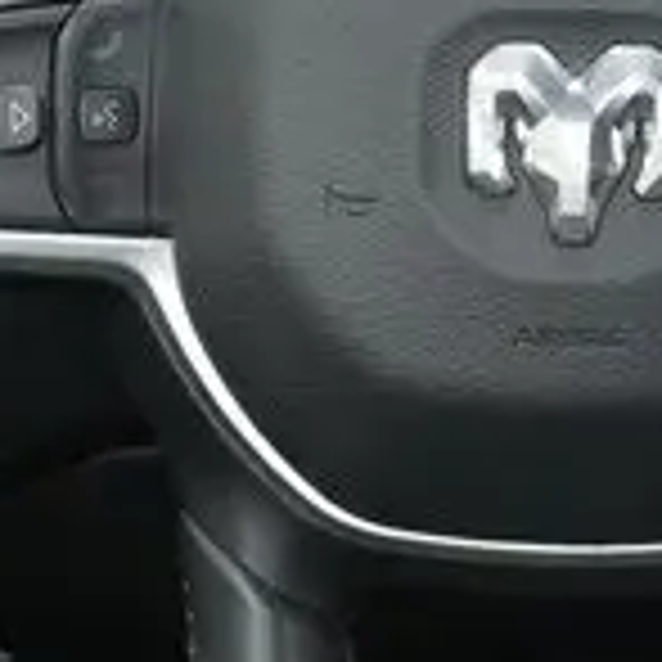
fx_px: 2834
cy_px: 74
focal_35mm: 131
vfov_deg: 13.2
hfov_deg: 13.2
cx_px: 572
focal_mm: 17
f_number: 5
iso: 800
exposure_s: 1/60
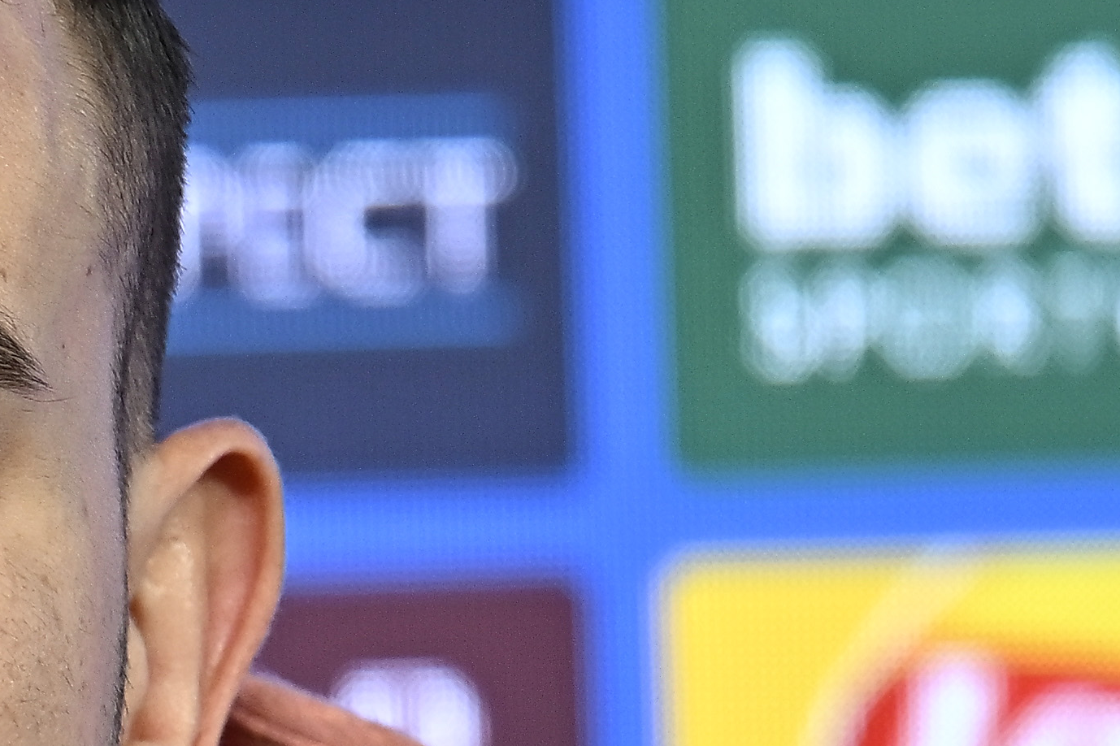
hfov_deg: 0.9
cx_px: -849
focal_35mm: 2348
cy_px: 714
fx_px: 73027
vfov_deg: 0.6
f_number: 4.5
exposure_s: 1/125
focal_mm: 400
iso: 500
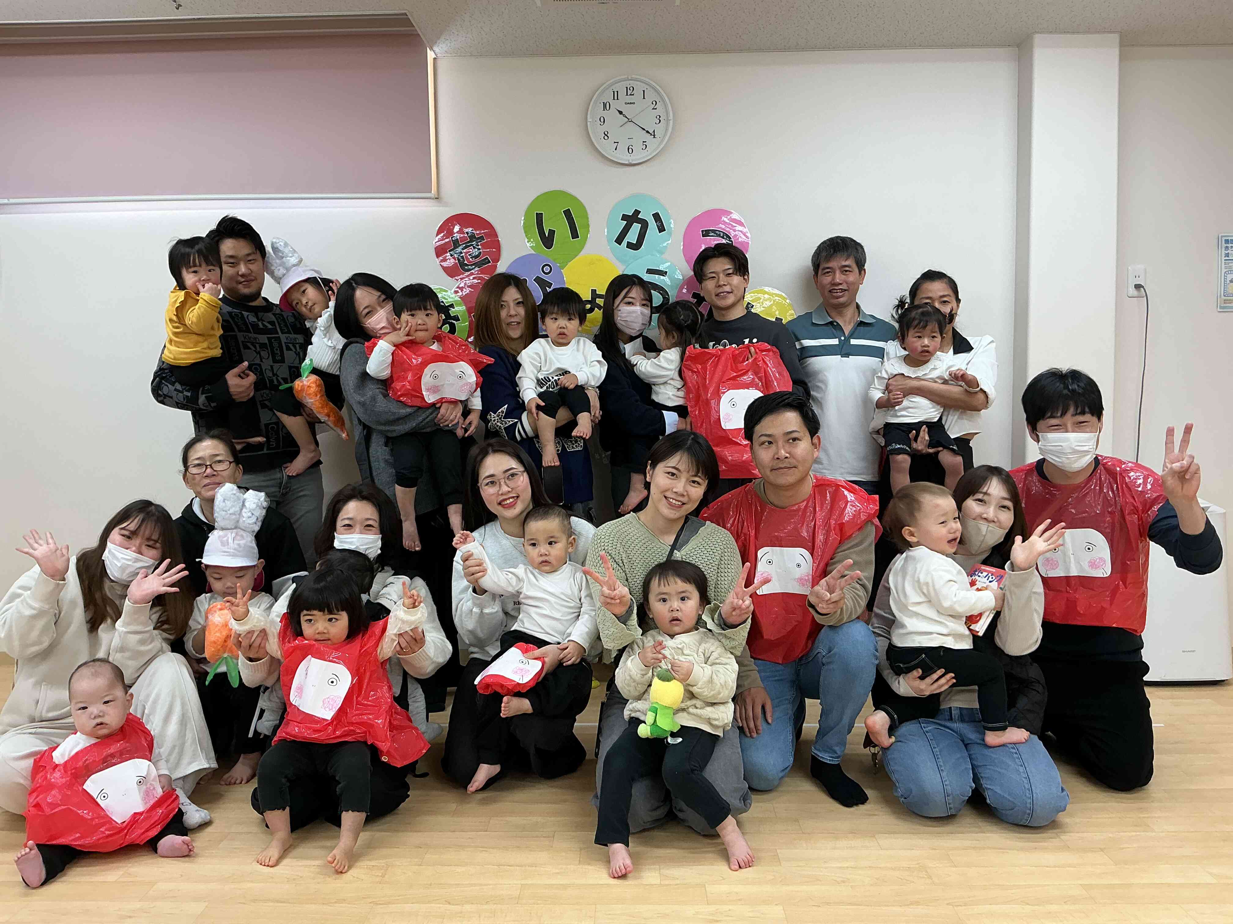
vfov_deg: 48.2
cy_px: 462
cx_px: 616
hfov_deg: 61.7
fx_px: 1033
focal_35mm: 29
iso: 40
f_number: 1.8
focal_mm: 3
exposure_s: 1/60
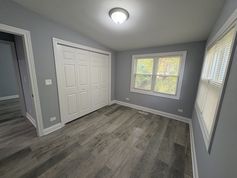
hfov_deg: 102.1
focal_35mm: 14
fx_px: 96
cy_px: 89
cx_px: 118
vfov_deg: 85.7
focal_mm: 2.22
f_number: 2.2
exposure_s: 1/60
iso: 160
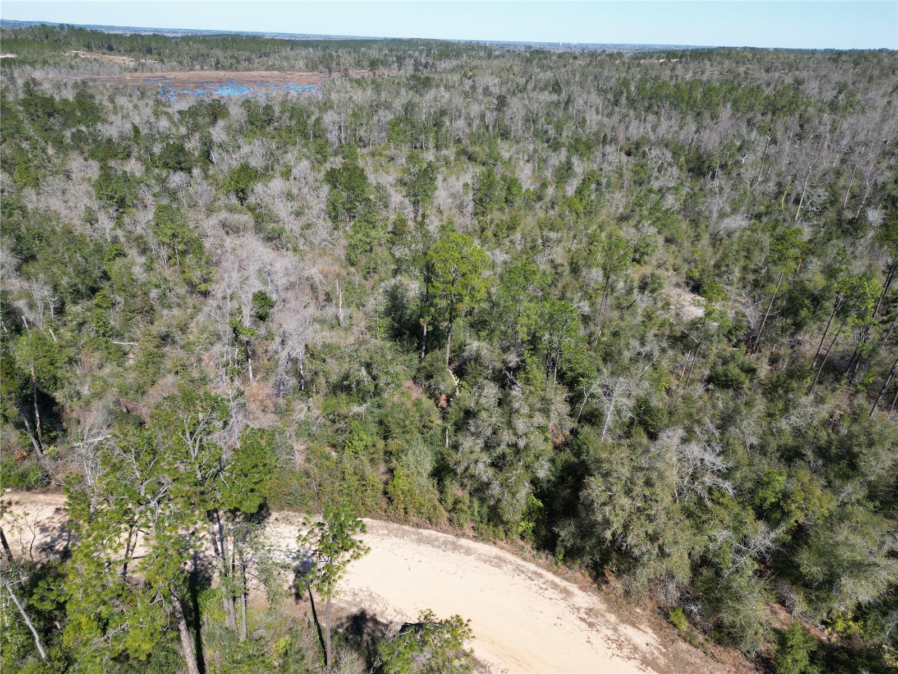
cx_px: 449
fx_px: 623
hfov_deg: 71.6
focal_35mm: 24
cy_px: 337
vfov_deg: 56.8
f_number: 1.7
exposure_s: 1/2500
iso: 200
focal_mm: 6.72
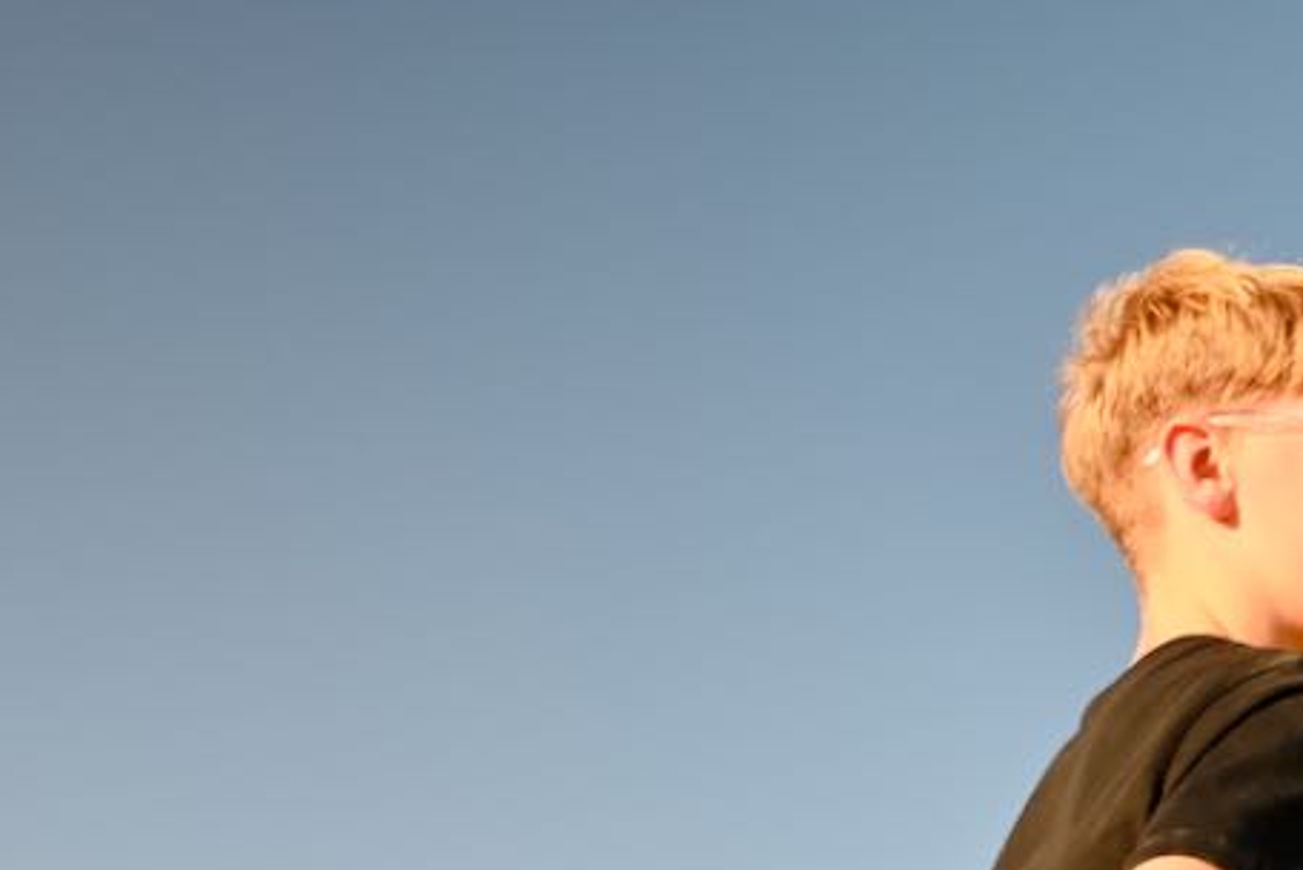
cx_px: 1544
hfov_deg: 21.7
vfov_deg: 15.7
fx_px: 3151
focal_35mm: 87
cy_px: 567
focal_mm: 24
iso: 180
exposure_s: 1/250
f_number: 5.6
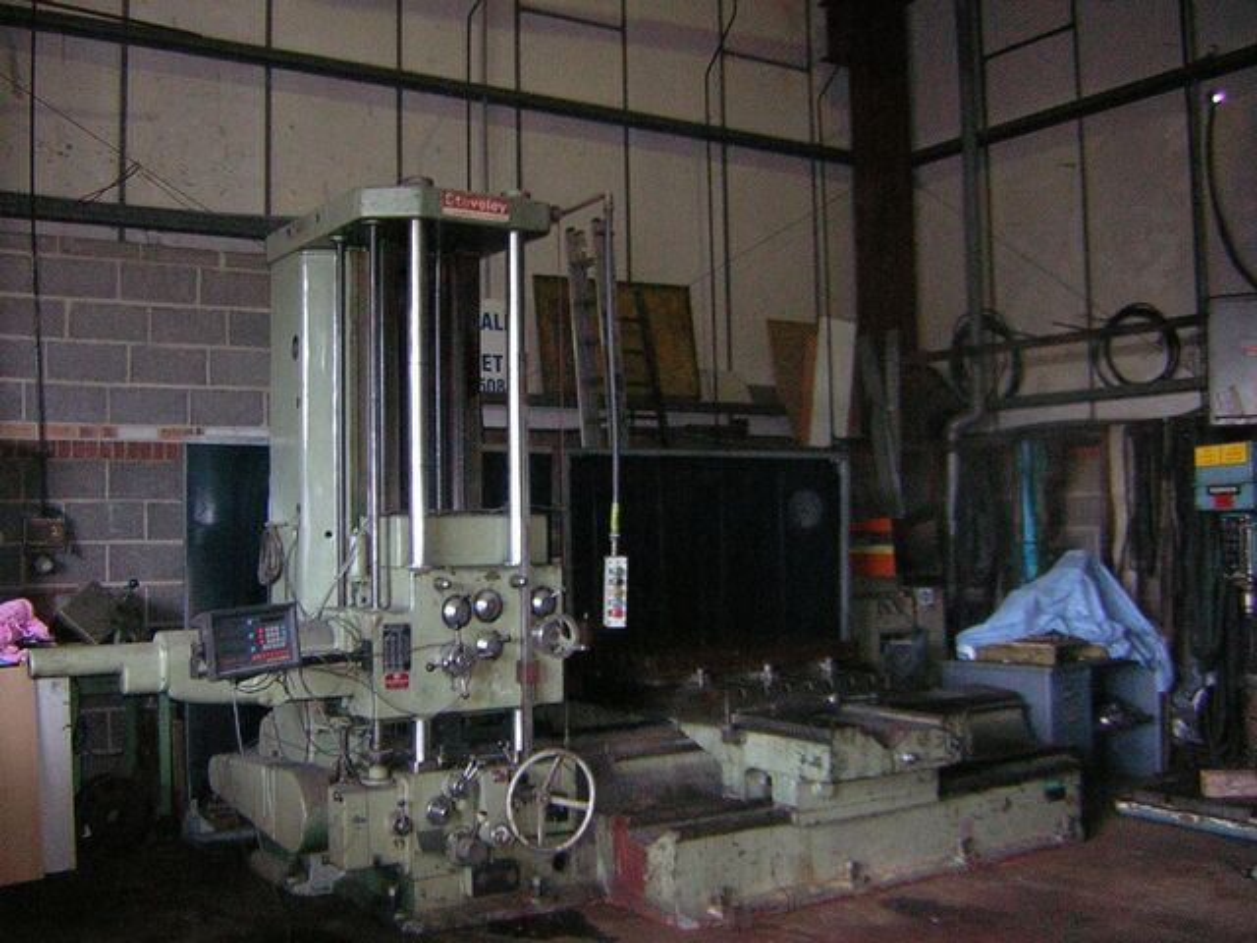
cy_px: 472
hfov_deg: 51.4
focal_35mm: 36
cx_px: 628
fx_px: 1307
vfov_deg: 39.7
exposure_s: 1/60.1
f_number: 2.6
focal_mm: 4.7
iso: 200
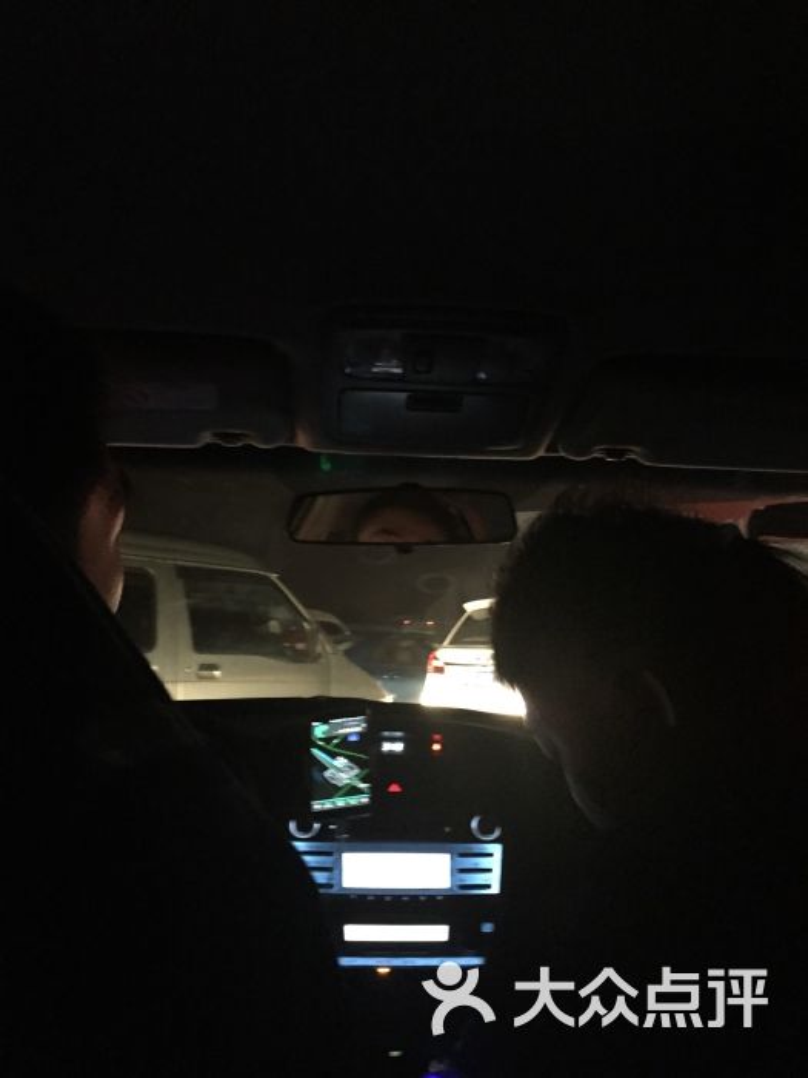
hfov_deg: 48.2
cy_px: 539
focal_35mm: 29
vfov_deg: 61.7
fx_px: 903
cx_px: 404
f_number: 2.2
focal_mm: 4.15
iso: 1250
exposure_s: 1/15
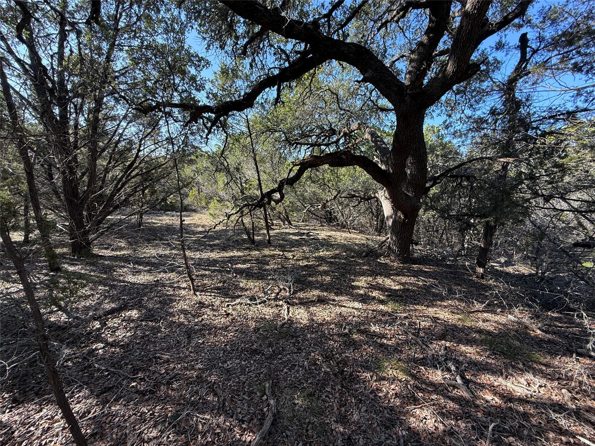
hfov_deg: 102.1
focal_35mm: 14
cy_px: 223
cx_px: 298
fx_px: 241
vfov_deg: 85.7
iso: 64
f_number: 2.2
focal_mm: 2.22
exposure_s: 1/312
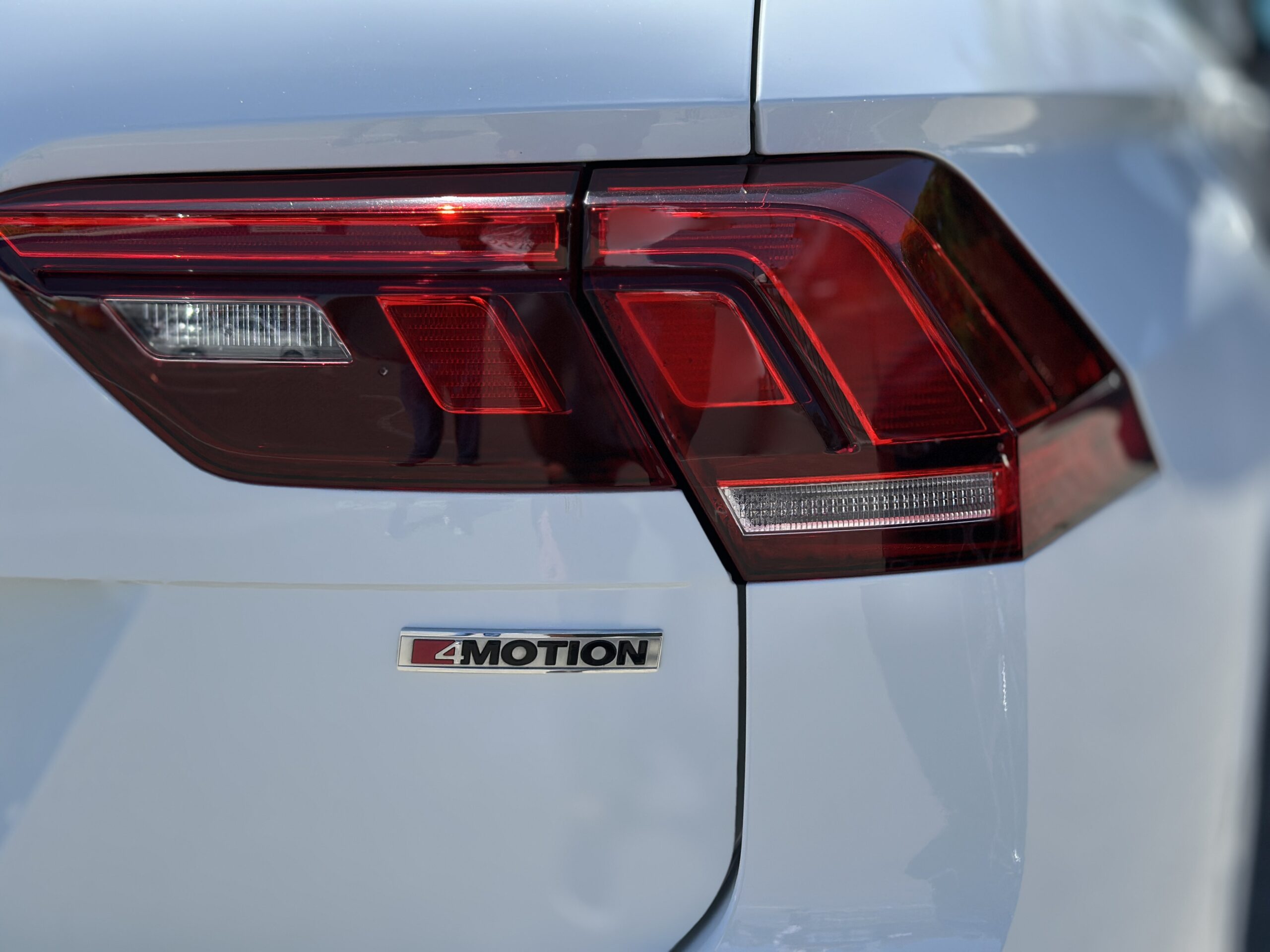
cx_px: 635
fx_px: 1761
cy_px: 476
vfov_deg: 30.3
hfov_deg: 39.7
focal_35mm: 48
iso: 80
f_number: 1.78
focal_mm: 6.86
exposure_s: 1/4016
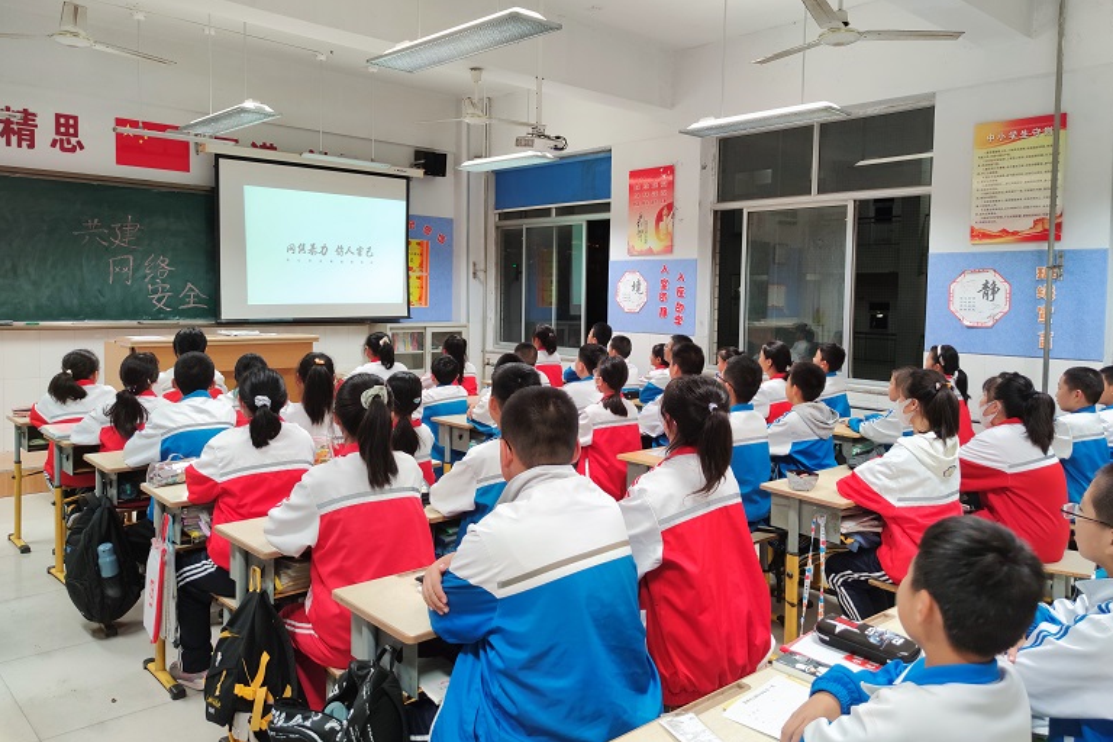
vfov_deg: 49.4
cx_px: 565
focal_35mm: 26
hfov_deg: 69.4
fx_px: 804
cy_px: 325
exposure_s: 1/60
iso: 221
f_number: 1.69
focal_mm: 6.72
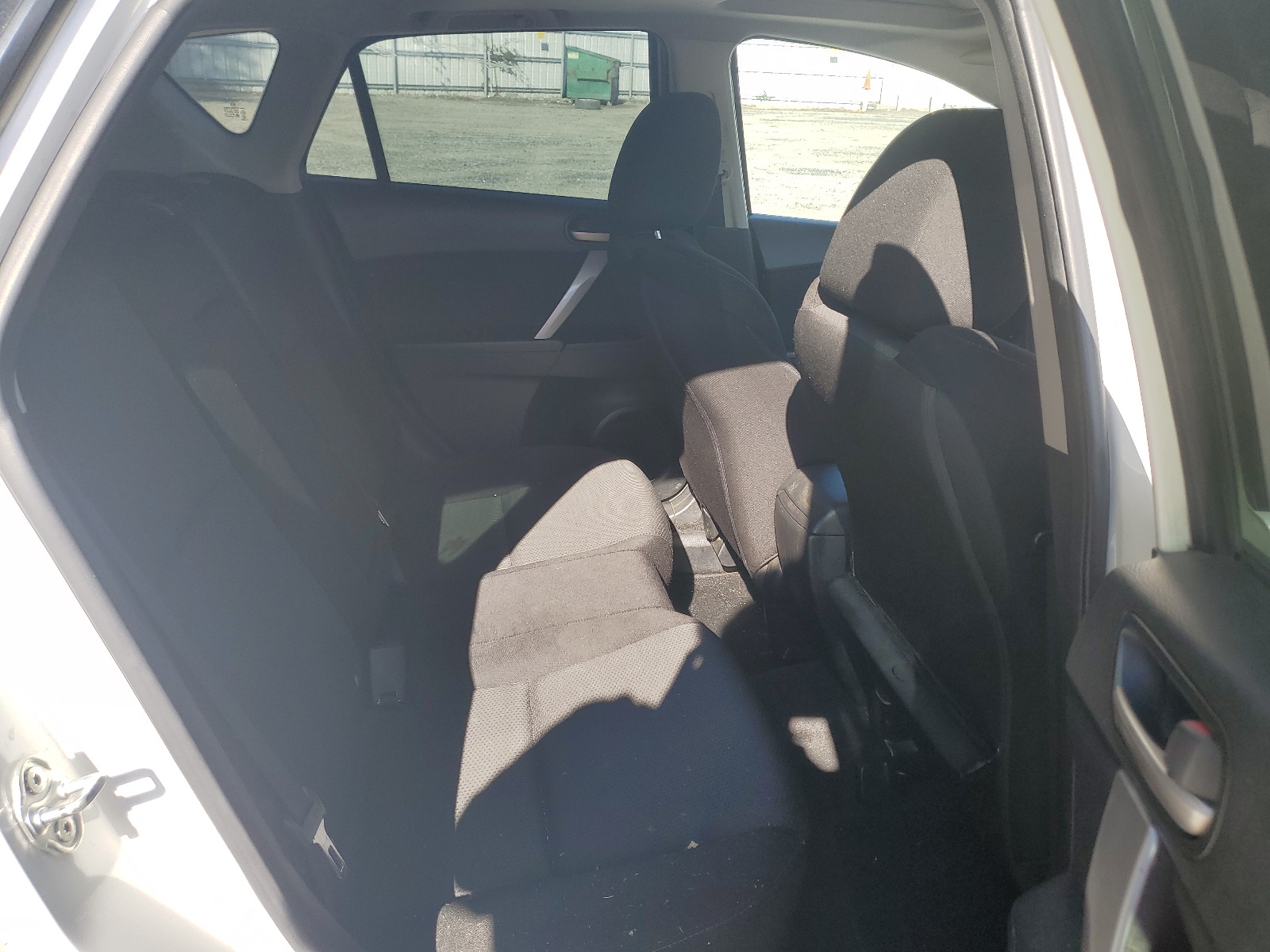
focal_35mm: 26
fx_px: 954
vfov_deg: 53.1
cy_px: 476
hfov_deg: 67.3
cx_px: 635
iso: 50
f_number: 1.5
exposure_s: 1/714
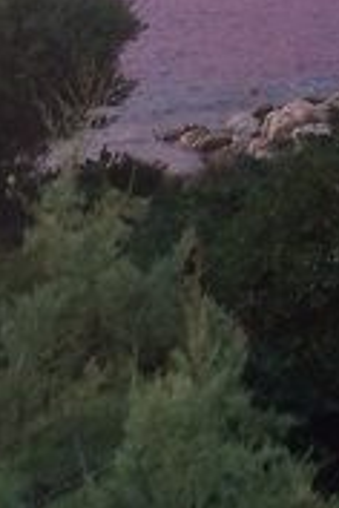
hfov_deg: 13.0
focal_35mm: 102
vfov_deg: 19.4
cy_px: -11
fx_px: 1441
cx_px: 440
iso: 100
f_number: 2.2
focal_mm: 4.15
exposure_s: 1/33
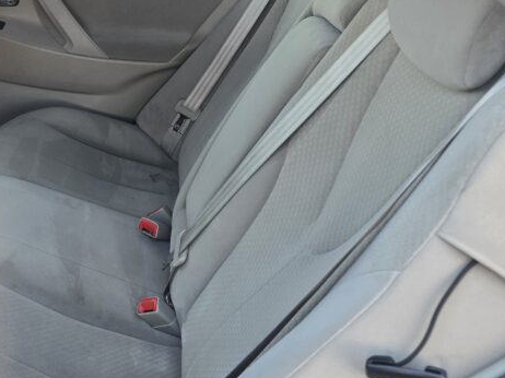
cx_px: 28
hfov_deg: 34.8
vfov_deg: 28.5
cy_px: 225
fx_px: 744
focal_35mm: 51
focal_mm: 5.4
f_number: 1.8
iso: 80
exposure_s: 1/180
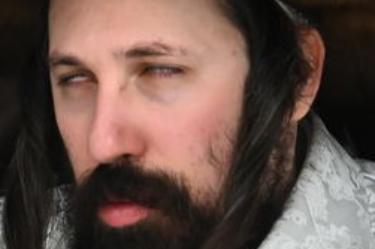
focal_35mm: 390
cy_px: 297
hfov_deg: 5.3
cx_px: 121
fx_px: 4060
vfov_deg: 3.5
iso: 3200
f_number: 4.5
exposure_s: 1/100
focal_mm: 70
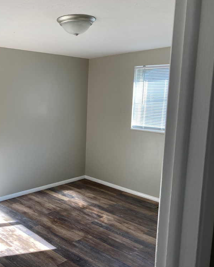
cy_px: 133
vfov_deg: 49.1
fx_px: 293
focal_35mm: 37
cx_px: 52
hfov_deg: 39.0
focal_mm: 3.99
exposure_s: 1/120
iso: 32
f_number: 1.8
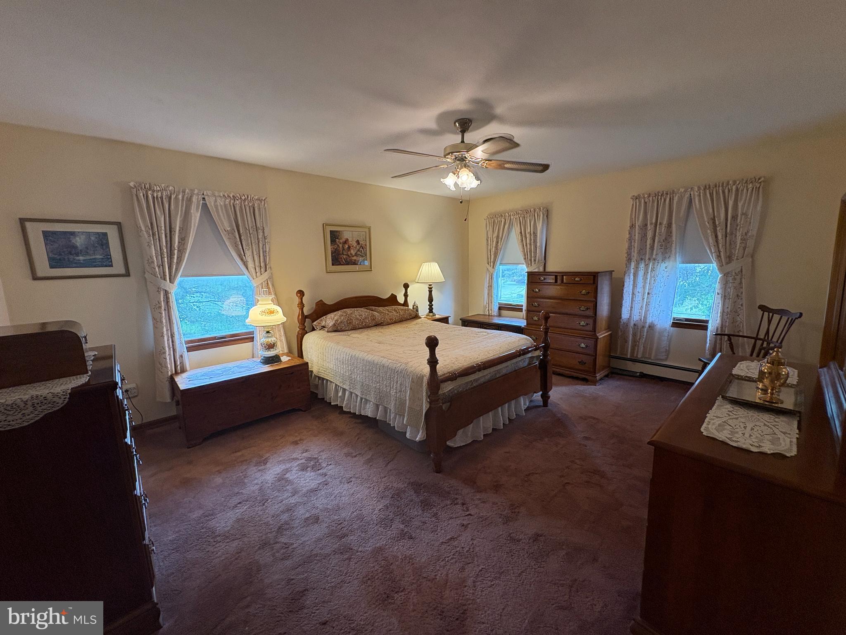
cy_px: 318
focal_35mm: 14
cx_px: 423
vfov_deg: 85.7
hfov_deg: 102.1
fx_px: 342
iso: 320
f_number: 2.2
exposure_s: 1/120
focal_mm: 2.22
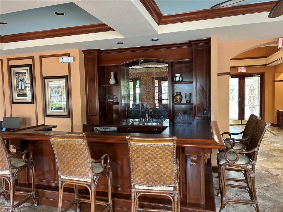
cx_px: 142
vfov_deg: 53.1
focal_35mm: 26
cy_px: 106
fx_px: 213
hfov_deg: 67.3
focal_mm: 5.7
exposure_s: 1/60
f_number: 1.5
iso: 160
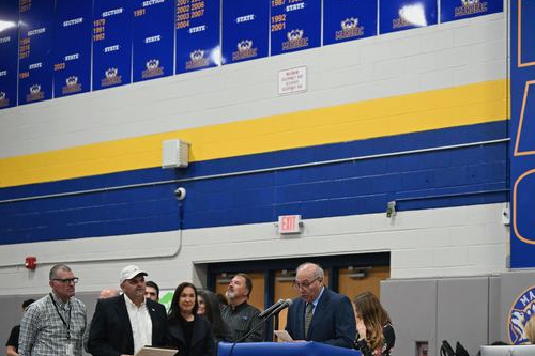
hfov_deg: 25.2
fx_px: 1188
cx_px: 374
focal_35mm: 80
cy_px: 281
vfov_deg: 16.9
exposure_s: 1/1000
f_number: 2.2
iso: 5000
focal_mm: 50
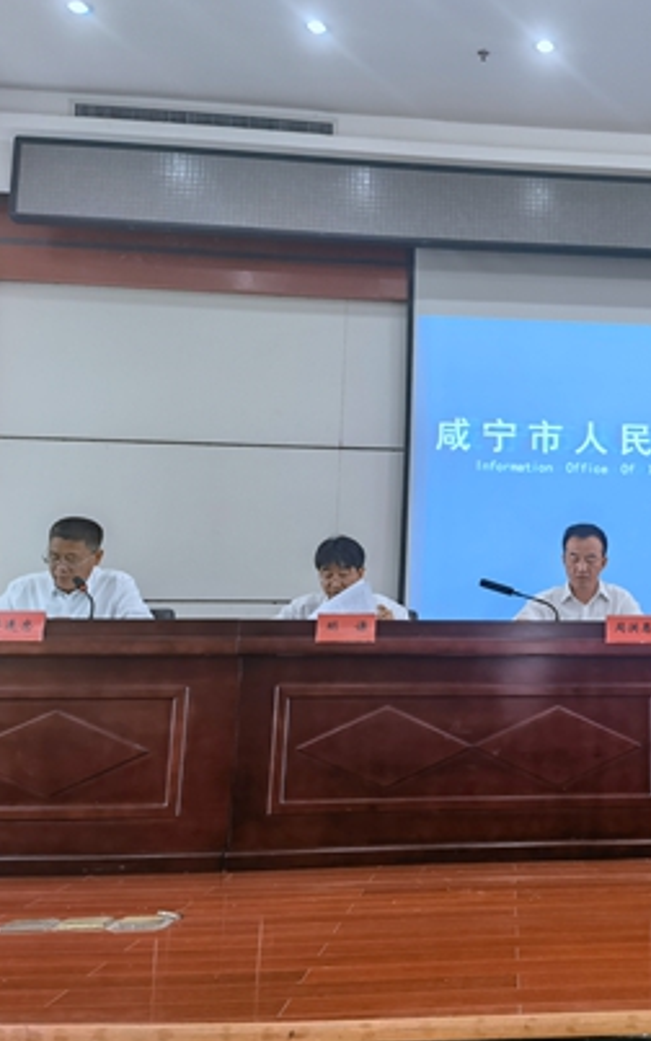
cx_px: 661
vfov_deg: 47.2
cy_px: 513
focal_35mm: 42
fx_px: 1192
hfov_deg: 28.5
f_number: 1.9
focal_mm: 6.67
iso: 160
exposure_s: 1/50
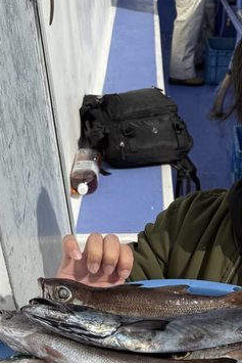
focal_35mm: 60
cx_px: 193
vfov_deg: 31.0
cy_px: 360
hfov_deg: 22.3
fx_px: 604
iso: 80
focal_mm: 6.76
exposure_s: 1/7353
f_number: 1.78
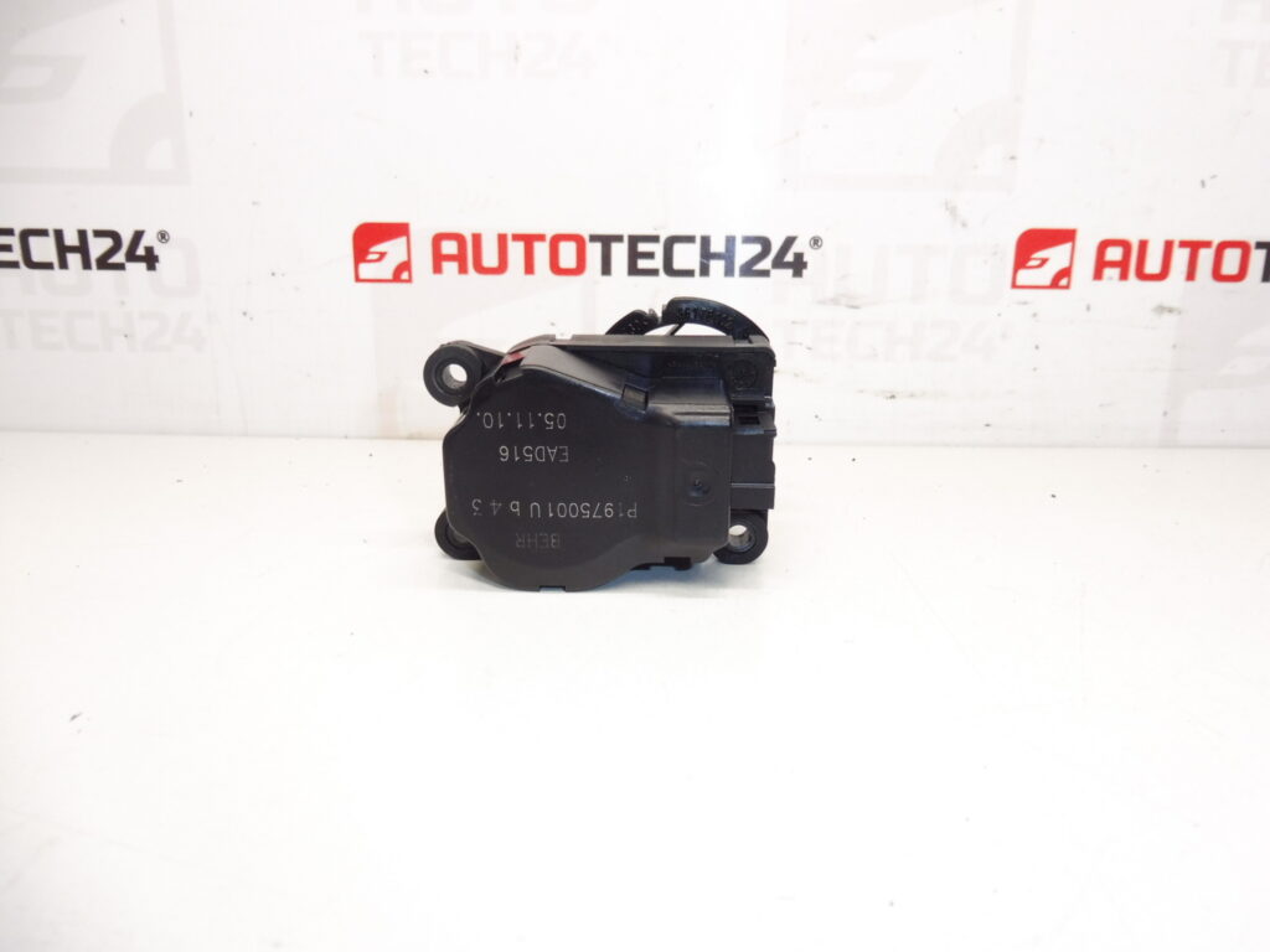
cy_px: 476
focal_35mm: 24
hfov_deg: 71.6
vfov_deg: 56.8
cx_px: 635
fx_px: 881
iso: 200
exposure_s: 1/160
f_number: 3.5
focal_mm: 4.3
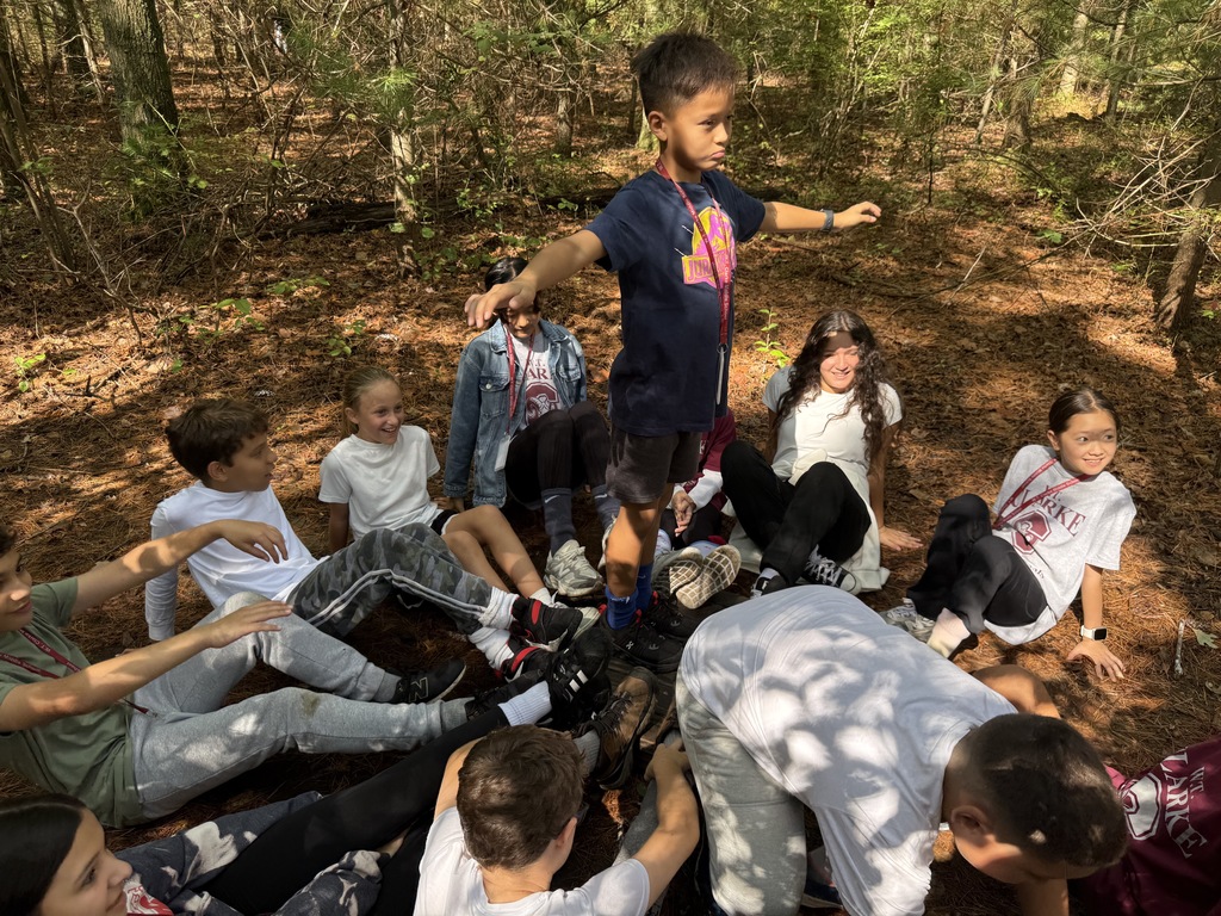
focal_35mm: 24
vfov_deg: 56.8
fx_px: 847
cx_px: 610
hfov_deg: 71.6
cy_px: 458
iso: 80
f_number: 1.78
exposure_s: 1/258
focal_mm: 6.76
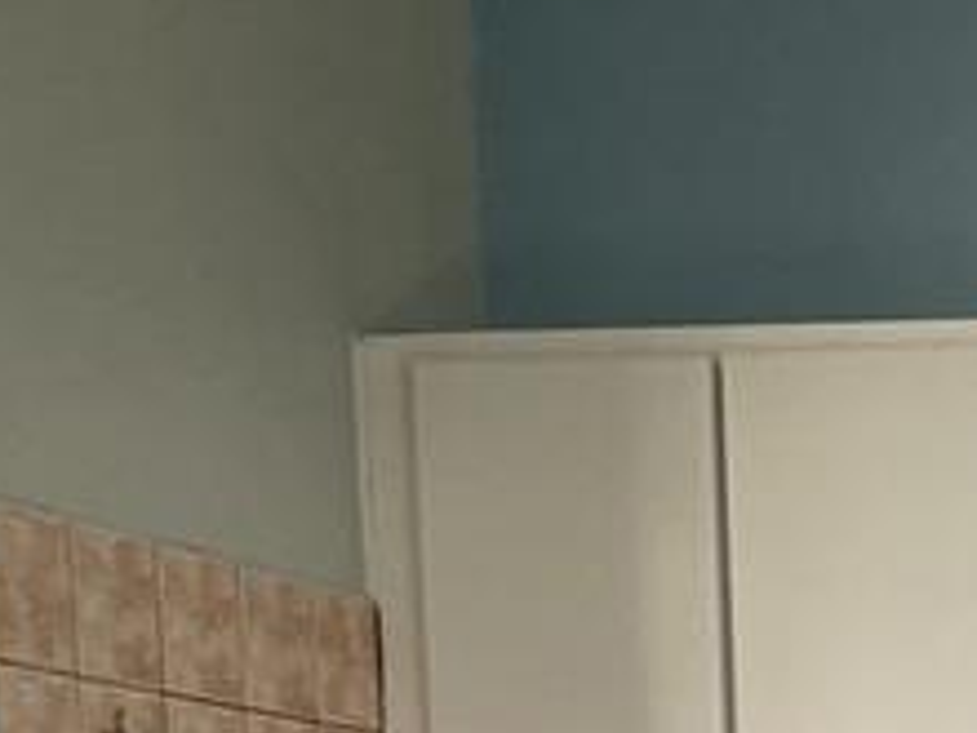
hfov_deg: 14.9
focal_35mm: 121
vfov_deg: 10.8
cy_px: 1630
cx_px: 1537
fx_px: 3415
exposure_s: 1/121
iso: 100
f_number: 1.6
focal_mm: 4.2
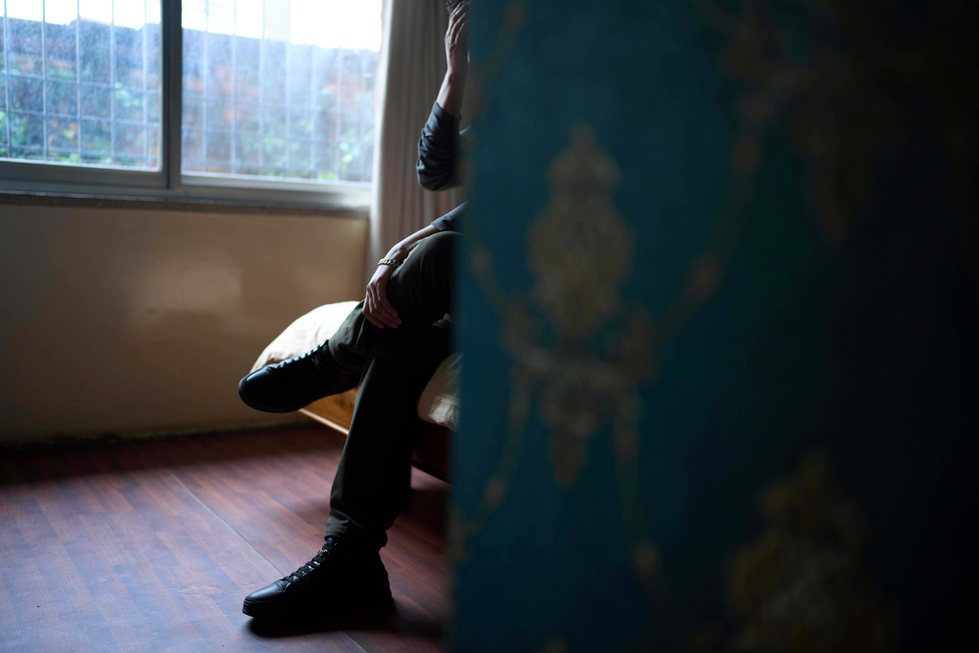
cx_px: 490
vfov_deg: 37.9
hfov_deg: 54.4
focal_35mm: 35
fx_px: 952
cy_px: 326
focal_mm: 35
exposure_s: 1/40
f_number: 1.4
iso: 250
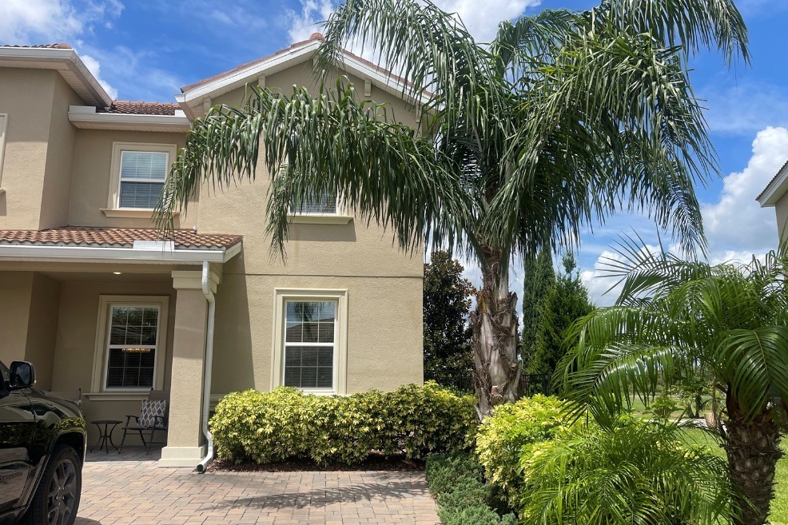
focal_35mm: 27
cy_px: 268
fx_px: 591
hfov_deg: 67.4
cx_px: 380
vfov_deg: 47.9
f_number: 1.6
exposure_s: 1/3344
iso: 32
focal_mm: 5.1
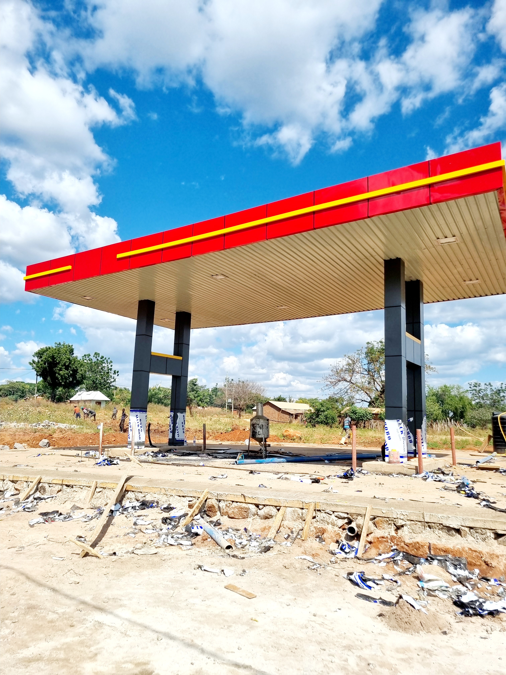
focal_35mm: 26
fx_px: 507
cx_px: 253
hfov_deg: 53.1
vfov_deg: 67.3
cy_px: 338
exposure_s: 1/10000
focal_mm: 5.4
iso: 50
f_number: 1.8
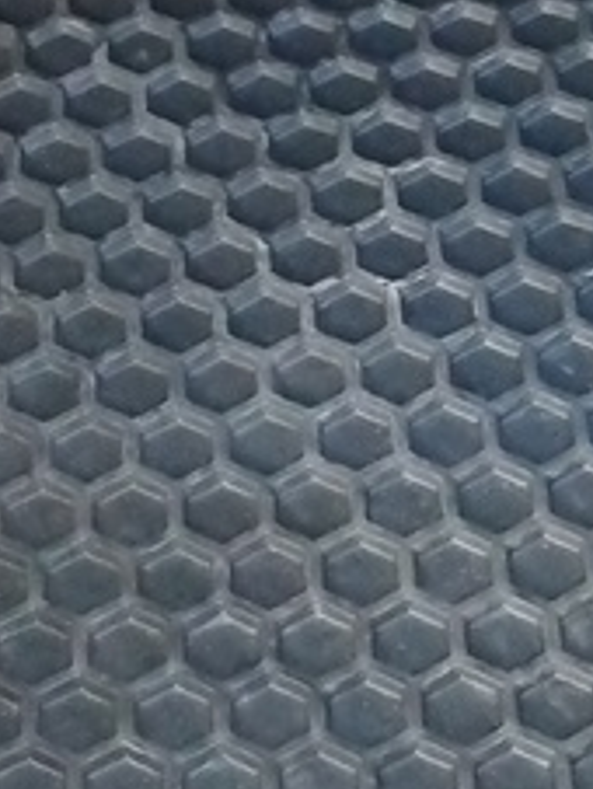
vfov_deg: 18.4
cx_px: 338
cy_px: 227
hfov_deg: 14.0
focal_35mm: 106
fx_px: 2417
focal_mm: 3.54
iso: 1356
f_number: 2
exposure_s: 1/15
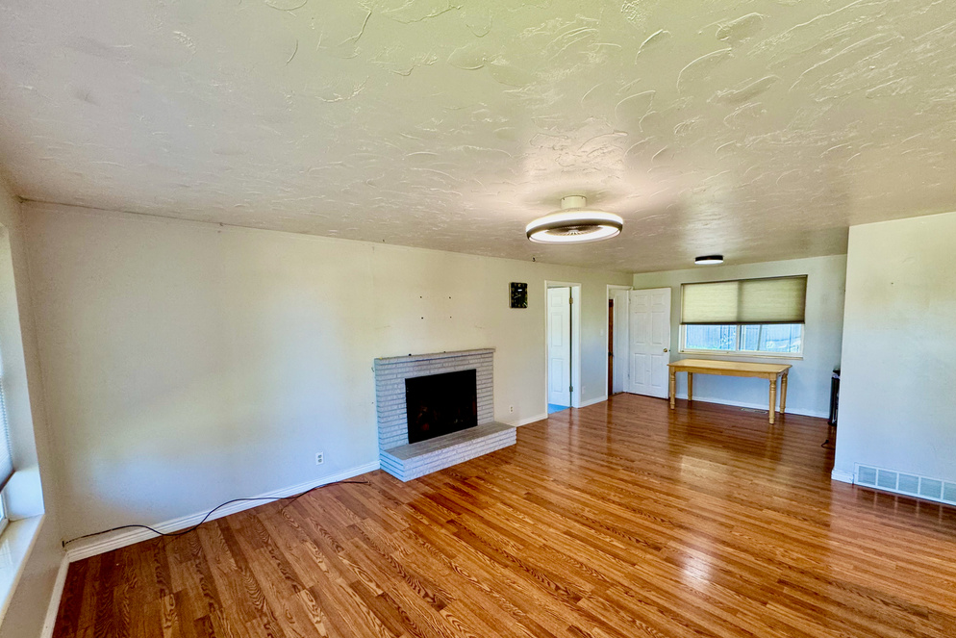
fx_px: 398
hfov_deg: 100.4
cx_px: 491
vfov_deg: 77.1
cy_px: 353
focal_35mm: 15
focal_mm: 2.22
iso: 160
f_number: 2.2
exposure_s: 1/60
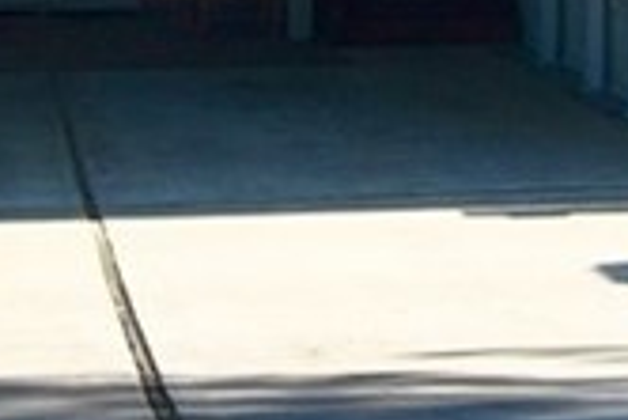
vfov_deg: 7.1
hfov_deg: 10.8
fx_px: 3230
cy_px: -482
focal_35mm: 185
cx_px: 863
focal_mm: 20
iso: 400
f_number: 11
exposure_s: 1/400
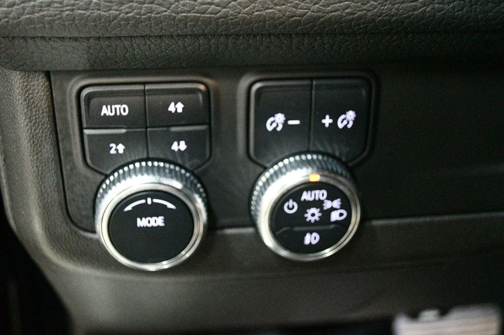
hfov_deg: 43.6
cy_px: 168
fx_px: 630
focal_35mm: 45
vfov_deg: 29.8
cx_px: 252
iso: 12800
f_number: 4.5
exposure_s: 1/60
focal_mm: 30
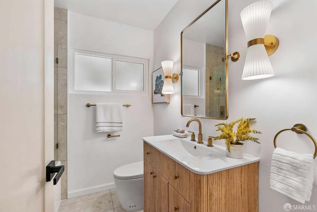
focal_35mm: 16
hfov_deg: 96.7
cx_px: 158
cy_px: 106
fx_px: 141
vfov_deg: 73.7
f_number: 16
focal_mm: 16
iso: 320
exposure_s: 1/8
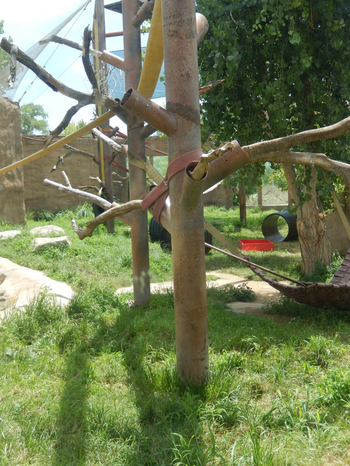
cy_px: 233
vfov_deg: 42.1
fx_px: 607
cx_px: 175
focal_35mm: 45
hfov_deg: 32.2
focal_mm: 8.1
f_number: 4.3
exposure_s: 1/250
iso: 125
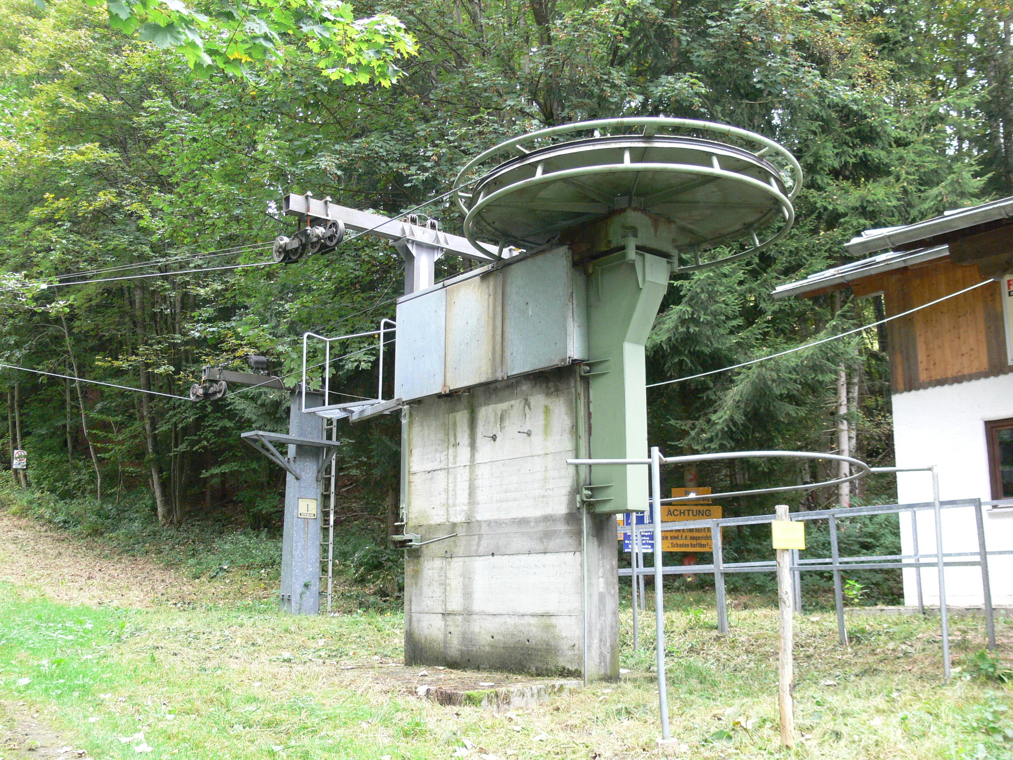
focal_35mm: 38
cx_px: 506
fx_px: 1112
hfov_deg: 49.0
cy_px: 380
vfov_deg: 37.7
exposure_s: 1/30
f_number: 2.8
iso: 200
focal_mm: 8
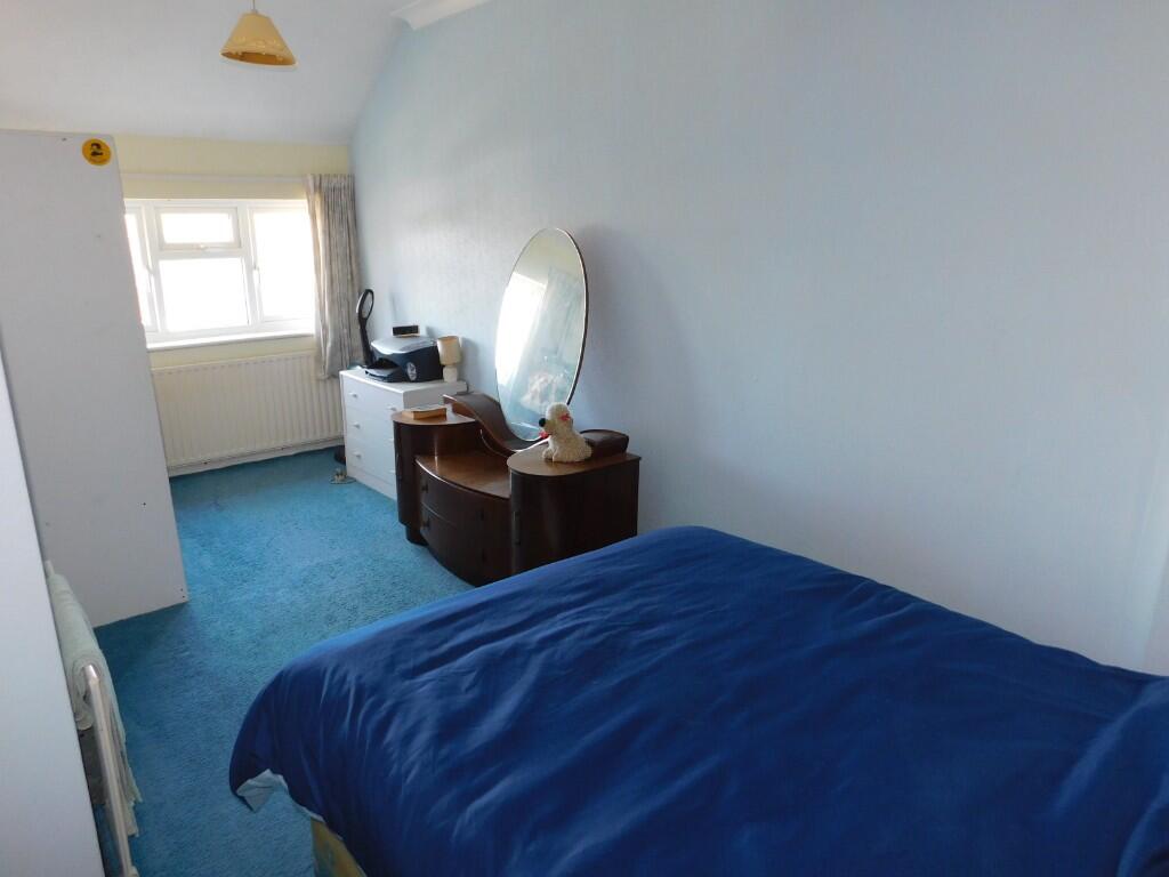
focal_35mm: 23
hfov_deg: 73.9
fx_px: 777
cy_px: 438
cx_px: 584
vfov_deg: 58.9
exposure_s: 1/30
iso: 200
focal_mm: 4
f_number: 3
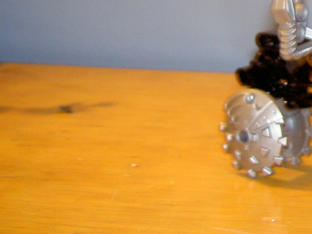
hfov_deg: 18.2
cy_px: -17
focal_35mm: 101
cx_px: 404
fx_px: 910
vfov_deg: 14.3
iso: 200
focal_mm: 8
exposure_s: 1/8
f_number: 2.8
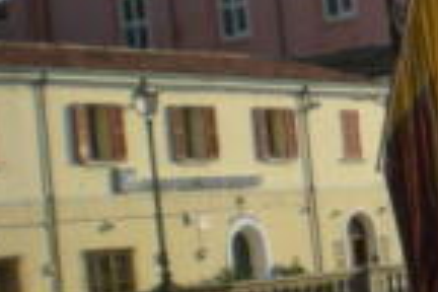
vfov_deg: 10.0
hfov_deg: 13.7
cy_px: 266
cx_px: 742
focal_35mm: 137
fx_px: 1667
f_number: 4.6
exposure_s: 1/390
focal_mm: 6.3
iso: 50
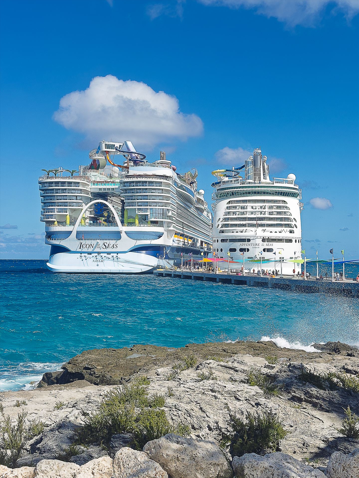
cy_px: 239
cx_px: 180
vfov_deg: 39.7
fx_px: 664
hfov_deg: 30.3
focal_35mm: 48
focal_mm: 6.86
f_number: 1.8
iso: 64
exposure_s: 1/8000
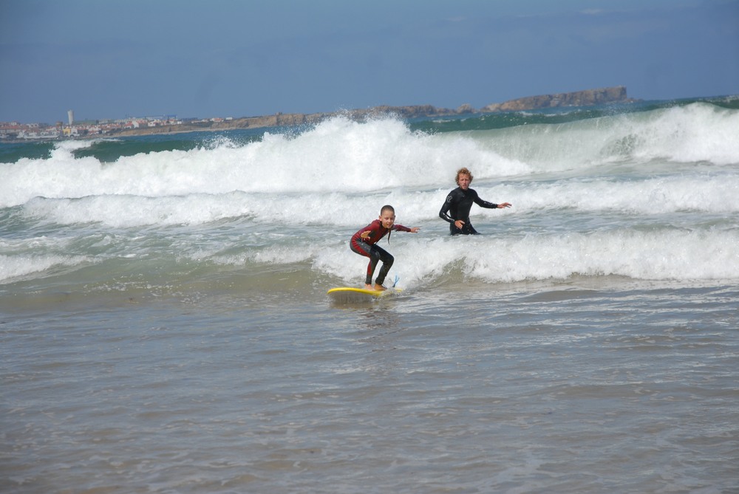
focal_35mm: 105
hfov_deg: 19.4
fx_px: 2158
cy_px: 247
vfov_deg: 13.1
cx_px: 370
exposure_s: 1/800
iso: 100
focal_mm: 70
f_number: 5
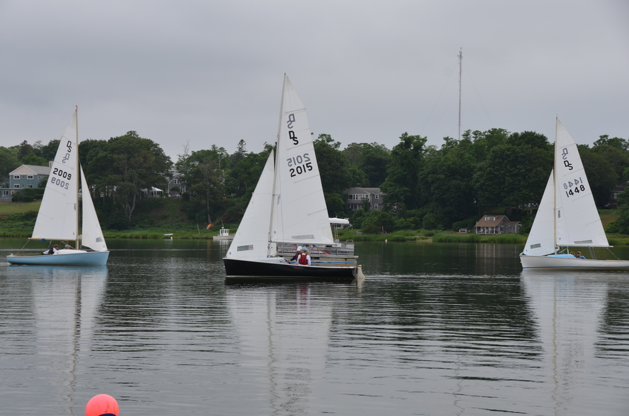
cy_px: 208
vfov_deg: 16.2
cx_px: 314
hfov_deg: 24.2
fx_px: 1464
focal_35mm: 84
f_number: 8
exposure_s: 1/250
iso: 200
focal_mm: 56
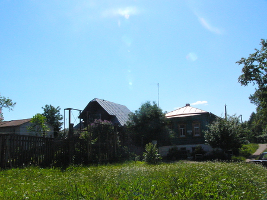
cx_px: 134
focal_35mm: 36
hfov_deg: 51.3
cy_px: 100
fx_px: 278
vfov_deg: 39.7
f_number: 8
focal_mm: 6
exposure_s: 1/2000
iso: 400
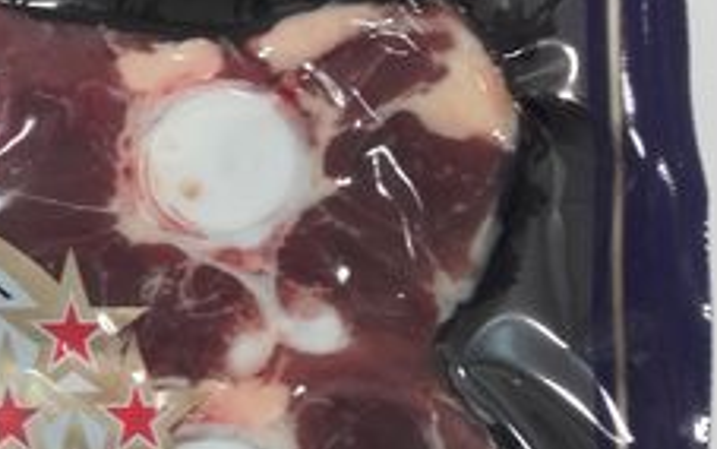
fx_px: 1700
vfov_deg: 14.9
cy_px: 376
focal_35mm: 87
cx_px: -208
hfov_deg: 21.6
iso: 70
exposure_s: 1/33
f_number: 2.2
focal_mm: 3.31
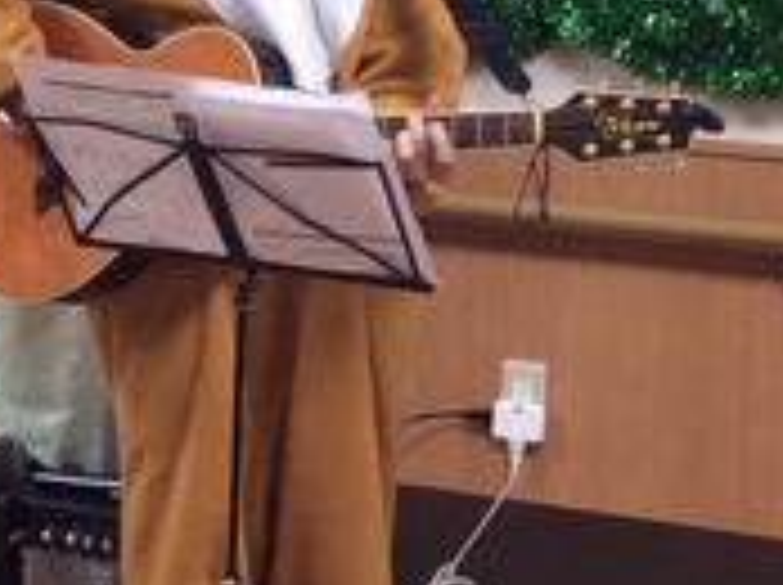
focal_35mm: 133
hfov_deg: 14.8
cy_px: 306
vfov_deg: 11.1
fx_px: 3004
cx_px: 212
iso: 50
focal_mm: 3.3
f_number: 2.4
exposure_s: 1/24
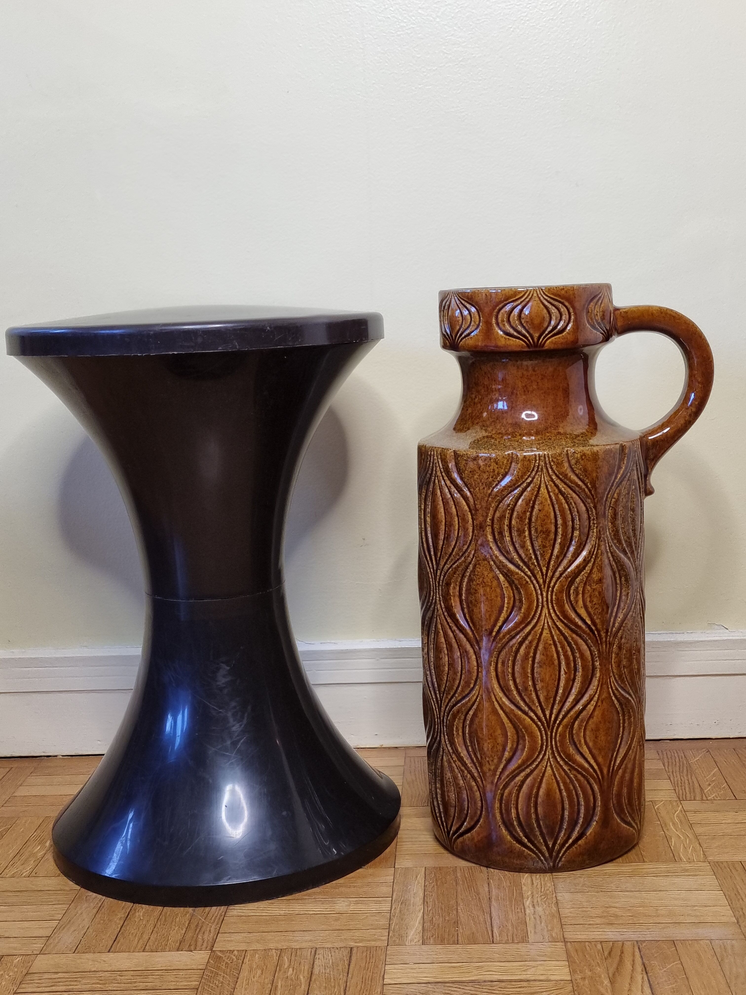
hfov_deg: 53.1
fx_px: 747
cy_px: 498
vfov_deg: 67.3
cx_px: 373
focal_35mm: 26
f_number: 1.8
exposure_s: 1/100
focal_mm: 5.4
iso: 160
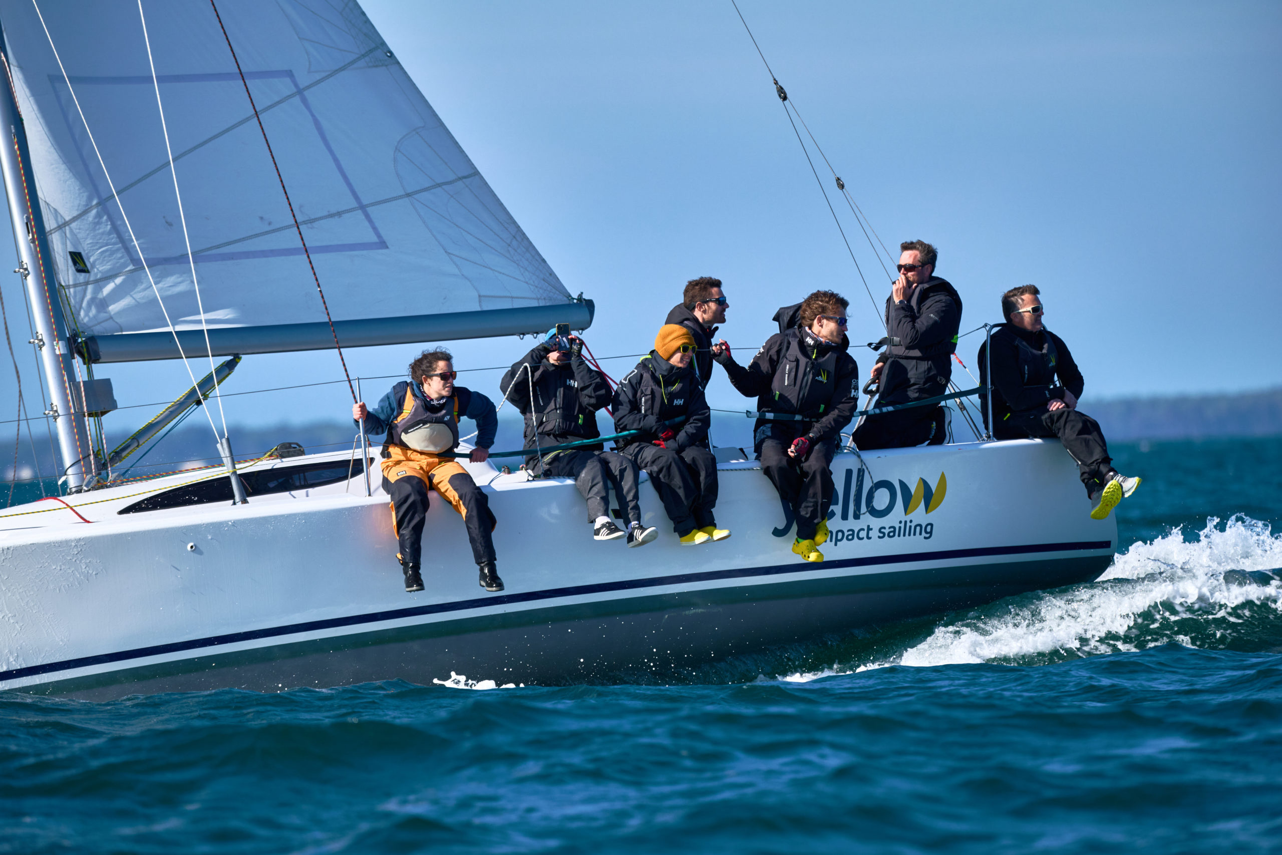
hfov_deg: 4.5
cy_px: 428
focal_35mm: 460
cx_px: 641
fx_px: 16381
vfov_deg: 3.0
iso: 200
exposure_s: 1/1600
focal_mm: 460
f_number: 6
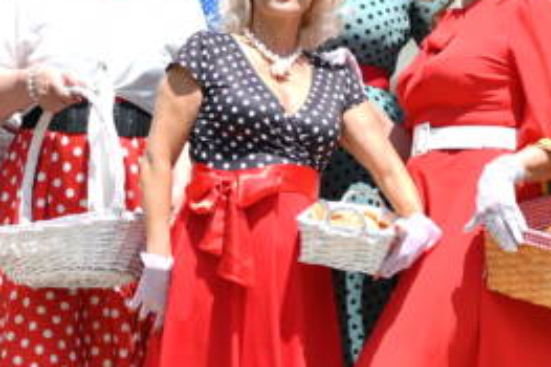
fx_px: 5063
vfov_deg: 4.1
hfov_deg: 6.2
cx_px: 96
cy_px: 64
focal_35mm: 331
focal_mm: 85
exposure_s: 1/1000
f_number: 1.8
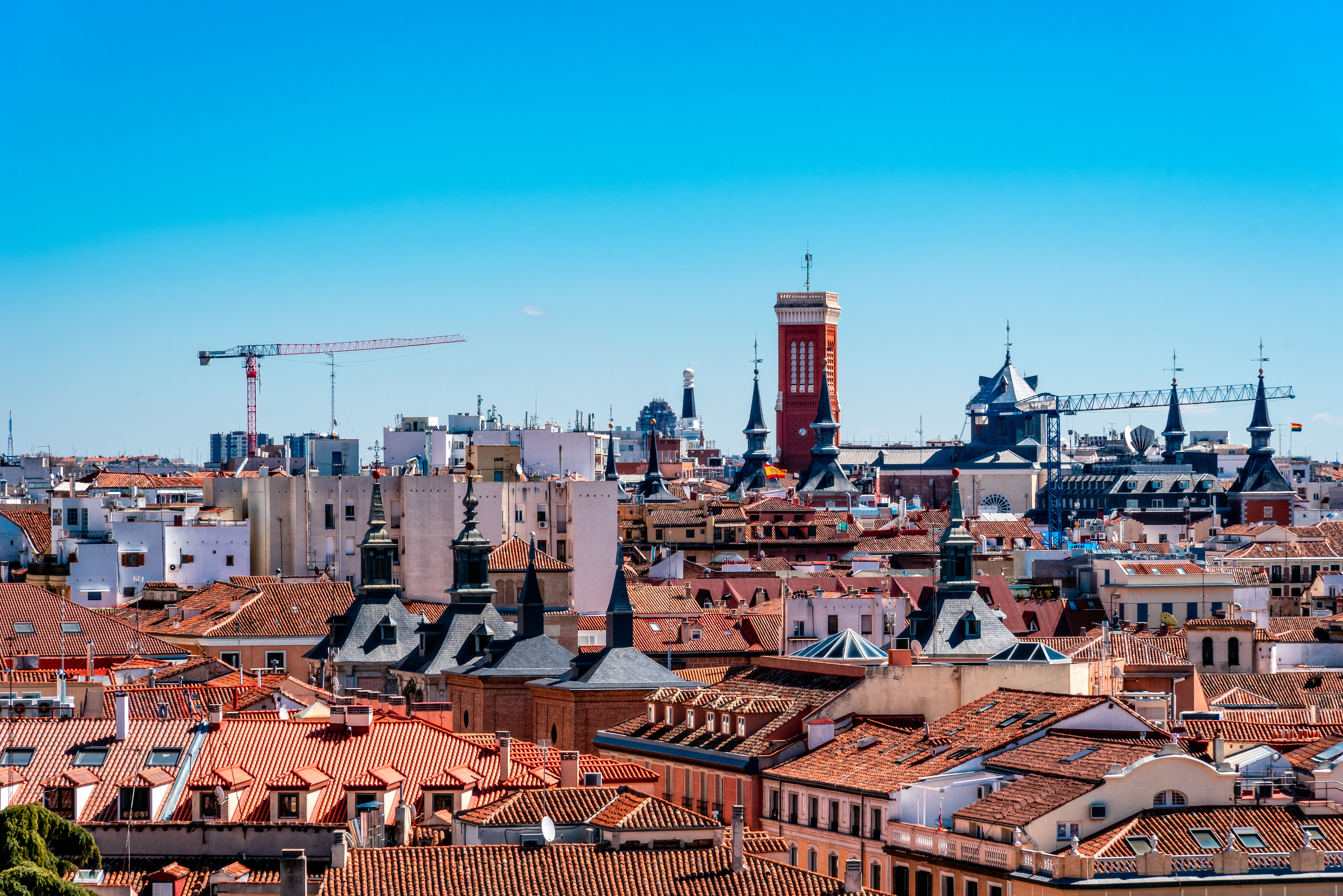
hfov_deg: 17.1
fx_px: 4478
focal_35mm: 120
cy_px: 448
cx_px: 672
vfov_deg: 11.4
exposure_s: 1/400
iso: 100
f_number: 8
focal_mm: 120
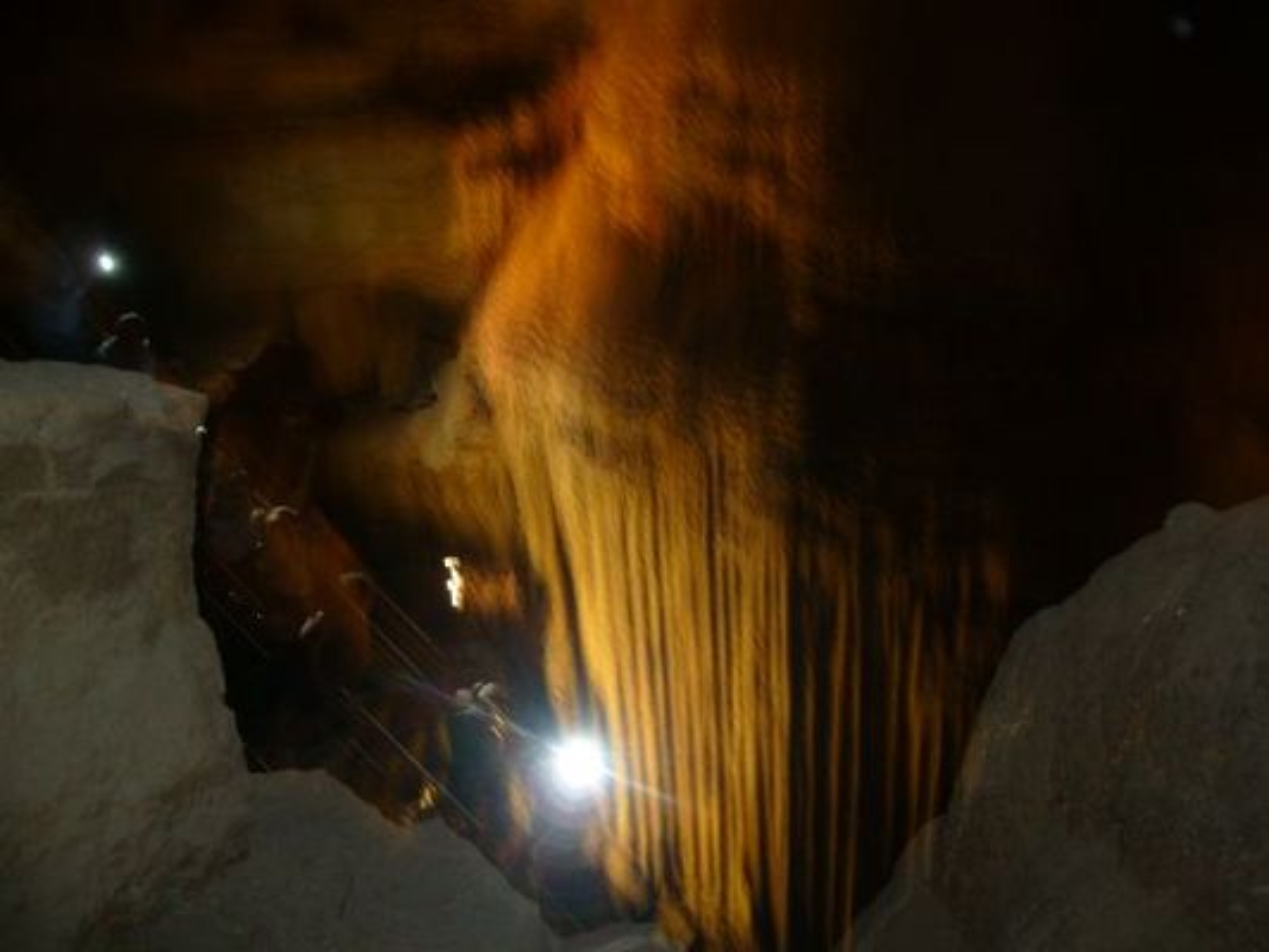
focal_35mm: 35
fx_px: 1283
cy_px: 476
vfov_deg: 40.7
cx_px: 634
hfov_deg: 52.6
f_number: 2.8
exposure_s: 2
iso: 80
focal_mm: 5.8
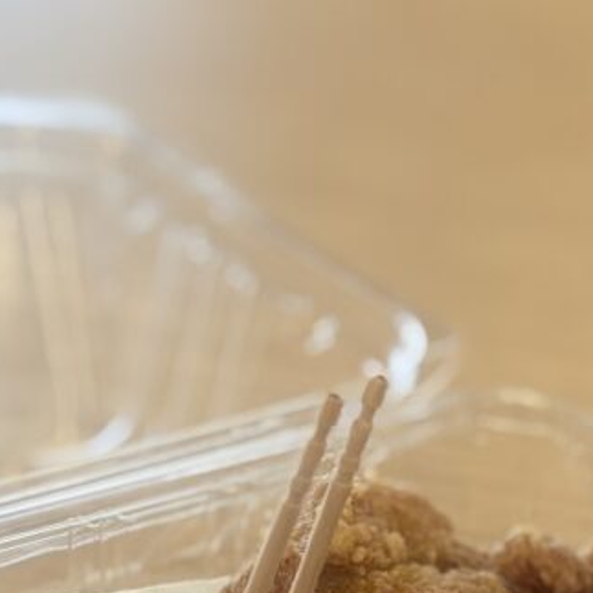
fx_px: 3256
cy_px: 294
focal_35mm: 168
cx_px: 490
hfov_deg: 10.4
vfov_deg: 10.4
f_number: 1.78
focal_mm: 6.76
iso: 50
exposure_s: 1/122
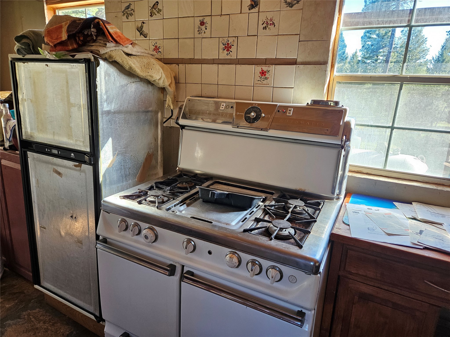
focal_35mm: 23
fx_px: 299
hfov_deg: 73.9
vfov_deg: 58.9
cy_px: 168
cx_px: 225
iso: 160
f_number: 1.8
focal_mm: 5.4
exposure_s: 1/120
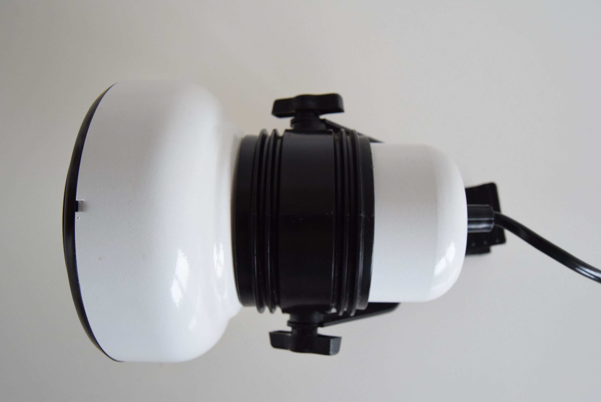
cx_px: 300
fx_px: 551
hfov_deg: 57.2
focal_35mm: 33
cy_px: 201
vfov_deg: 40.0
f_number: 5.6
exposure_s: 1/125
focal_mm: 22
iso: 1600
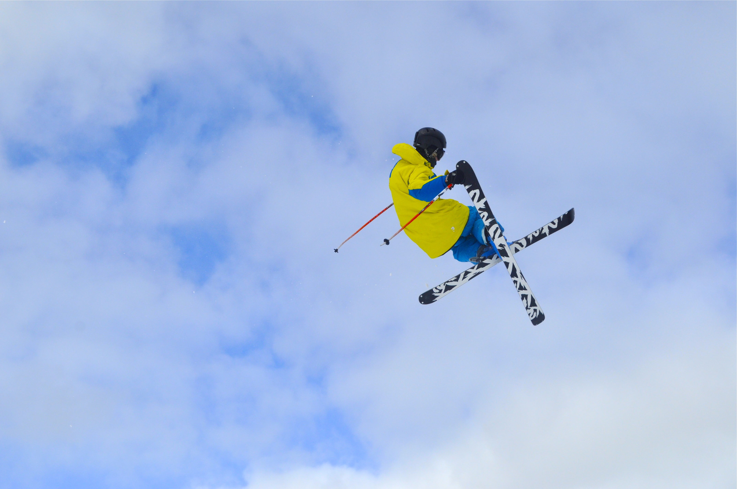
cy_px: 244
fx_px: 1073
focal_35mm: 52
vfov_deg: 25.7
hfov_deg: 37.9
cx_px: 368
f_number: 8
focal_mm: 35
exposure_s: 1/2000
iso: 360
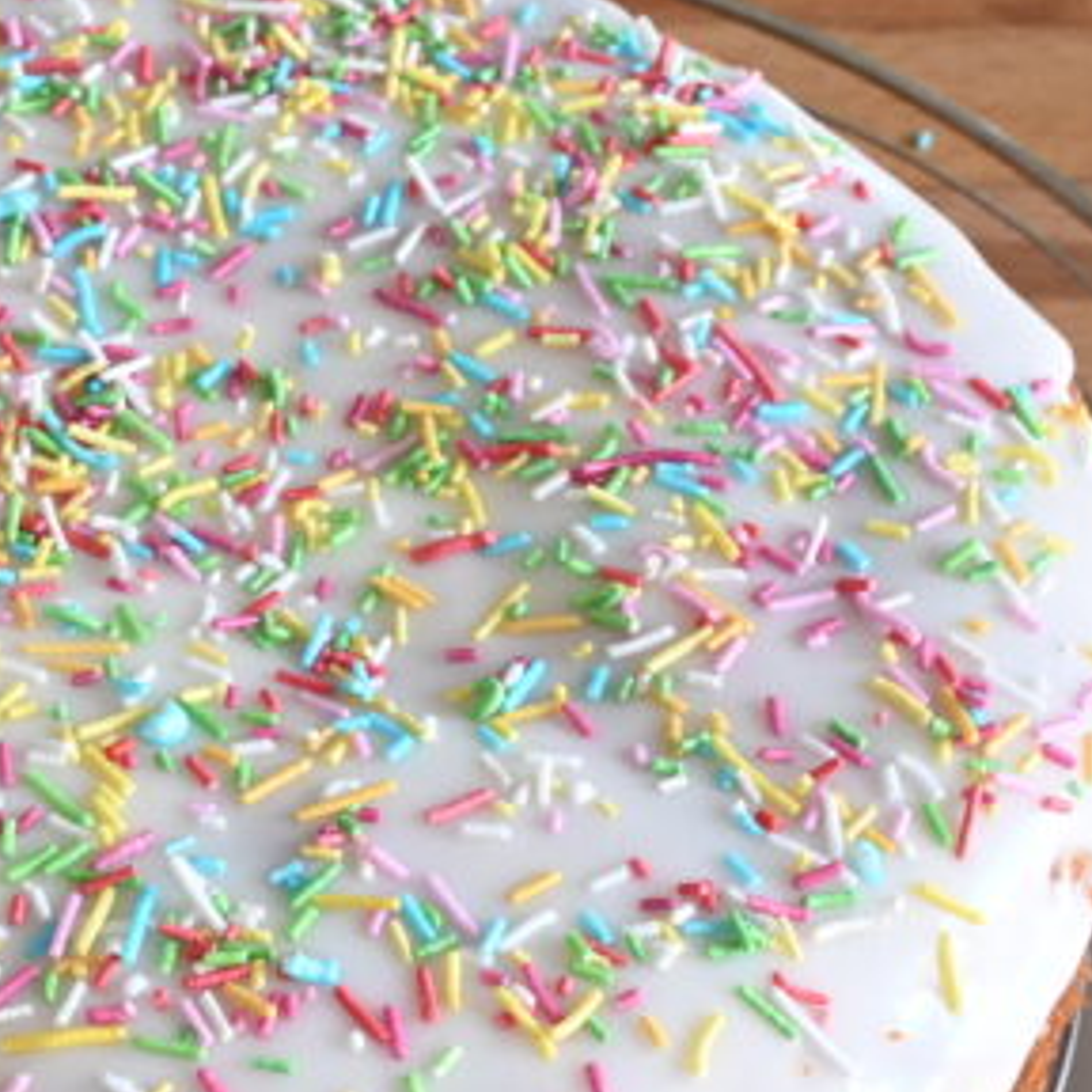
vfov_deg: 19.9
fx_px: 3105
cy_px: 711
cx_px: 136
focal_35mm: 87
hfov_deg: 19.6
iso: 800
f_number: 10
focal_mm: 27.5
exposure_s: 1/20
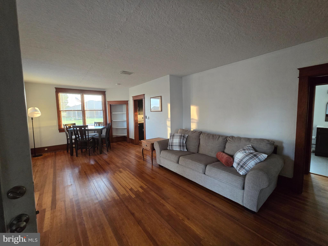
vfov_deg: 89.9
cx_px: 164
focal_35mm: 13
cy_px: 123
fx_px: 123
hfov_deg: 106.2
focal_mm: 2.2
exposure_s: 1/60
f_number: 2.2
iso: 500
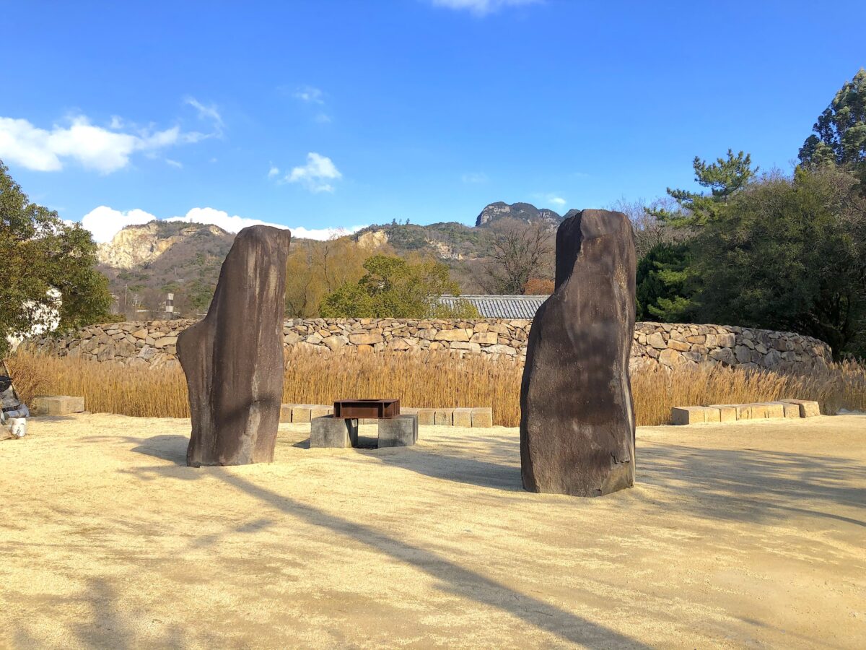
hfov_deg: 63.4
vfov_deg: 49.7
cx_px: 433
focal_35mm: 28
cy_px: 325
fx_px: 700
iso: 20
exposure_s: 1/1200
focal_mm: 4
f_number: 1.8
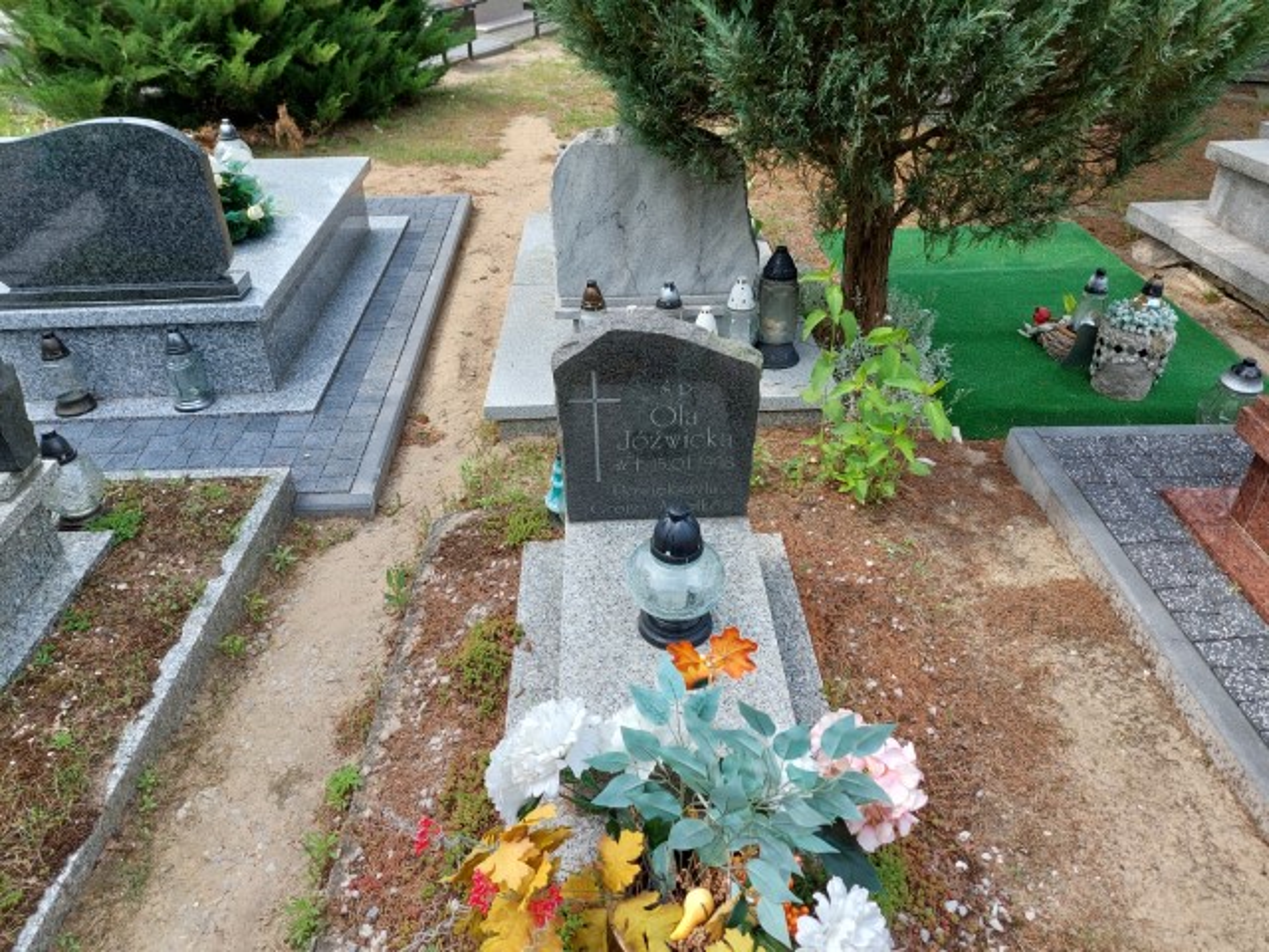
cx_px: 634
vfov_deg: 56.8
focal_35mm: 24
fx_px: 880
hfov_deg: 71.6
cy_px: 476
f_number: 1.8
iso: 40
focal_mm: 5.23
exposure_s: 1/519
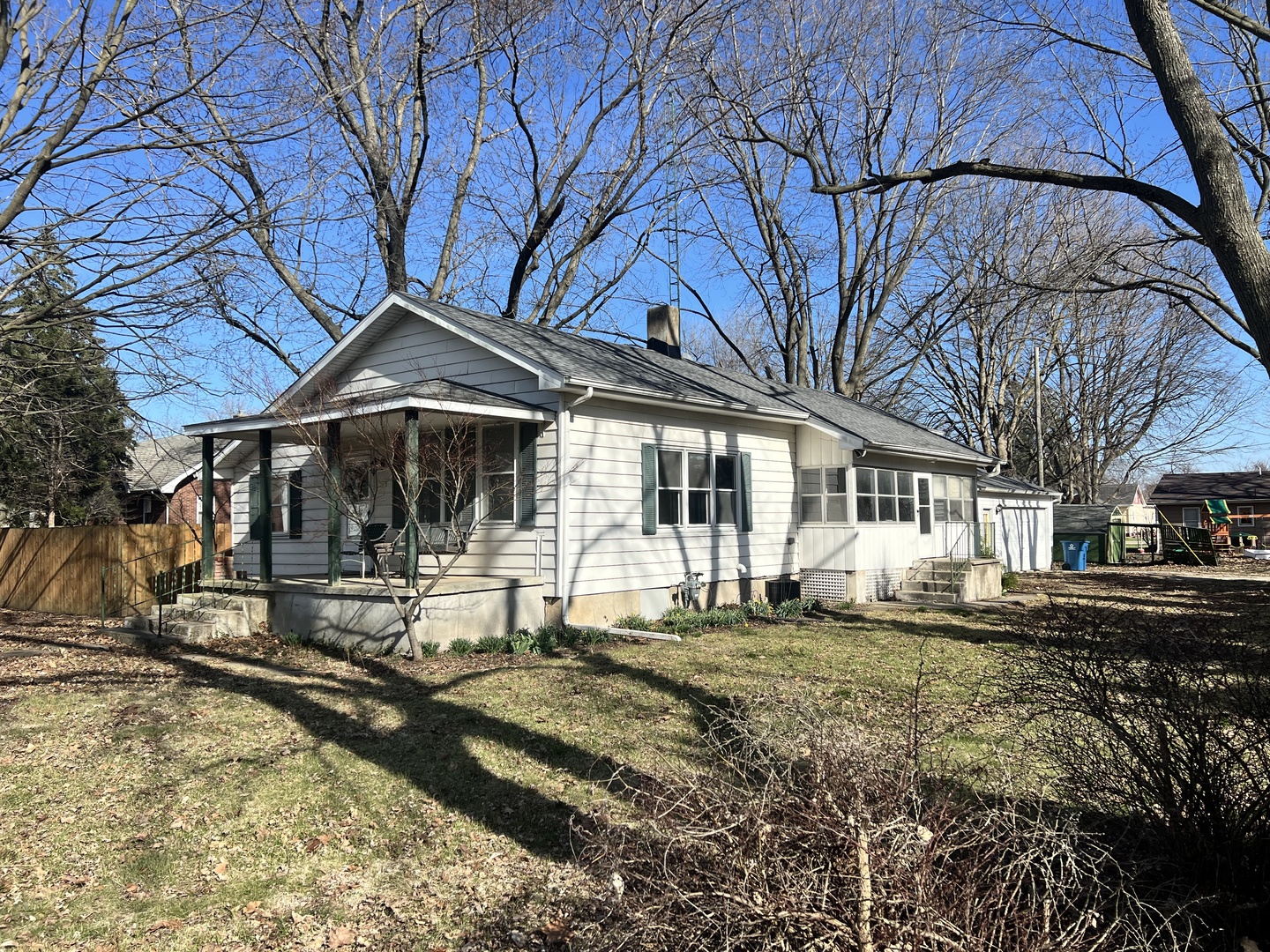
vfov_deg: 53.1
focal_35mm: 26
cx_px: 635
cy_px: 476
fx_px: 954
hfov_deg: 67.3
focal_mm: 5.7
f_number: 1.5
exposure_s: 1/3831
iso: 50
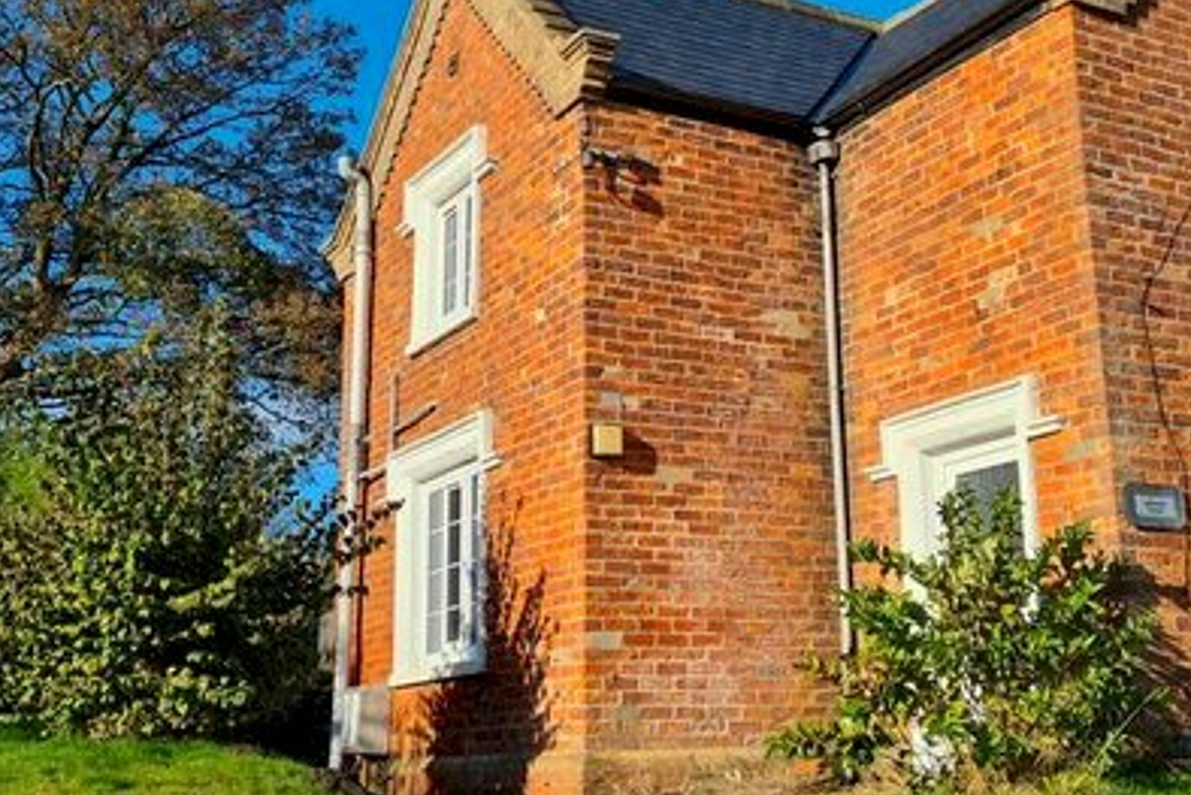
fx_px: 1588
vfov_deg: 28.0
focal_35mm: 48
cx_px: 789
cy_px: 316
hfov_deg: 40.6
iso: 50
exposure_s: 1/1888
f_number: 1.8
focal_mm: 5.4
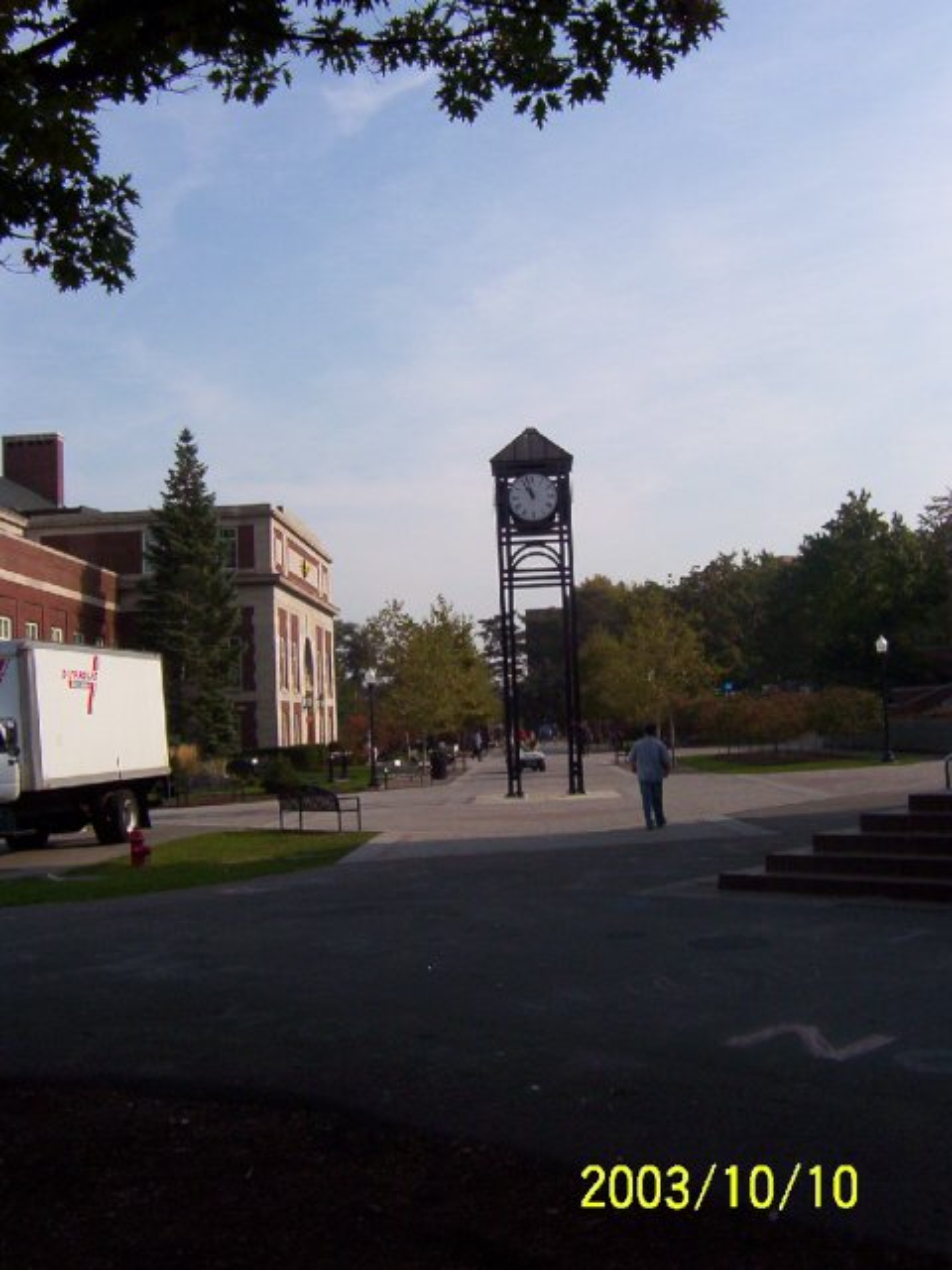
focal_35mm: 36
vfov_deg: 51.4
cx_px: 476
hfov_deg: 39.7
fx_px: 1320
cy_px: 635
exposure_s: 1/865
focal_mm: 5.54
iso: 100
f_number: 5.24
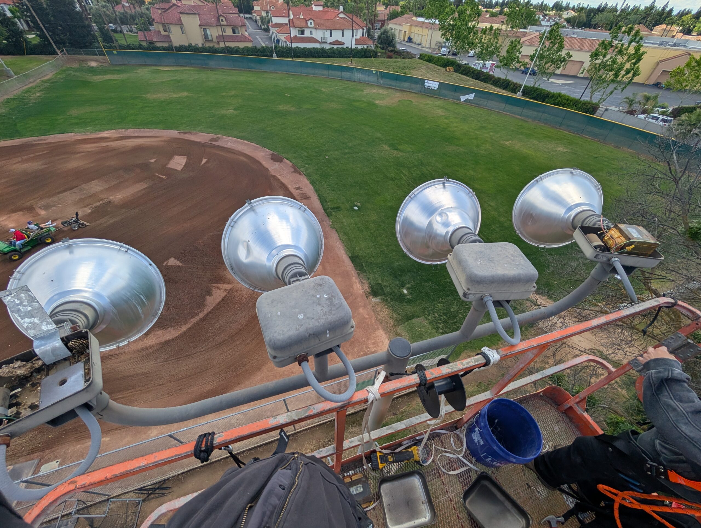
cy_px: 264
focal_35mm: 12
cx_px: 350
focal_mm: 2.02
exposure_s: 1/2786
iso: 56
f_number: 1.7
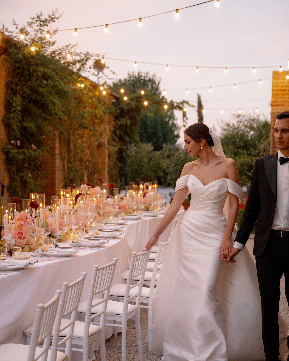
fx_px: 674
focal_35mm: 63
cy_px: 235
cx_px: 159
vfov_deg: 29.8
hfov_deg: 24.2
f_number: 2.8
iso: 1250
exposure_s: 1/250
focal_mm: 47
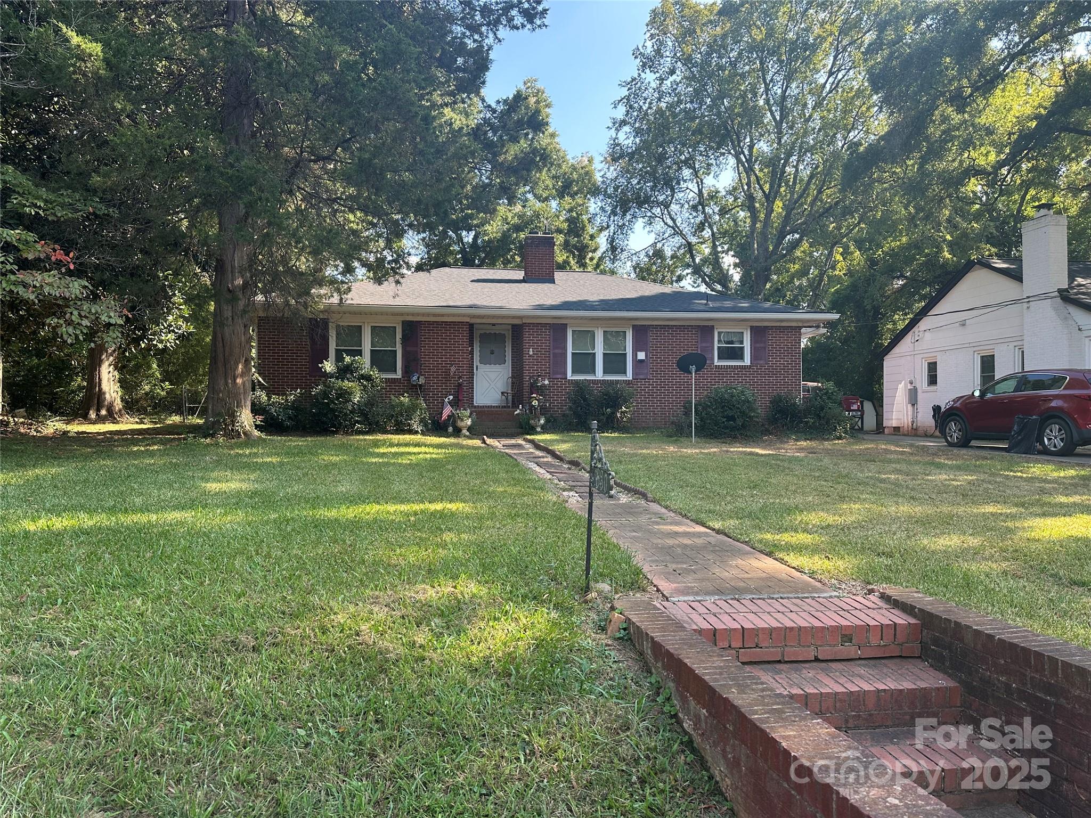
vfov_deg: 56.8
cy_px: 409
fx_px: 756
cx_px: 546
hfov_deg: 71.6
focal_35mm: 24
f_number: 1.78
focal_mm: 6.86
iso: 80
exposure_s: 1/489
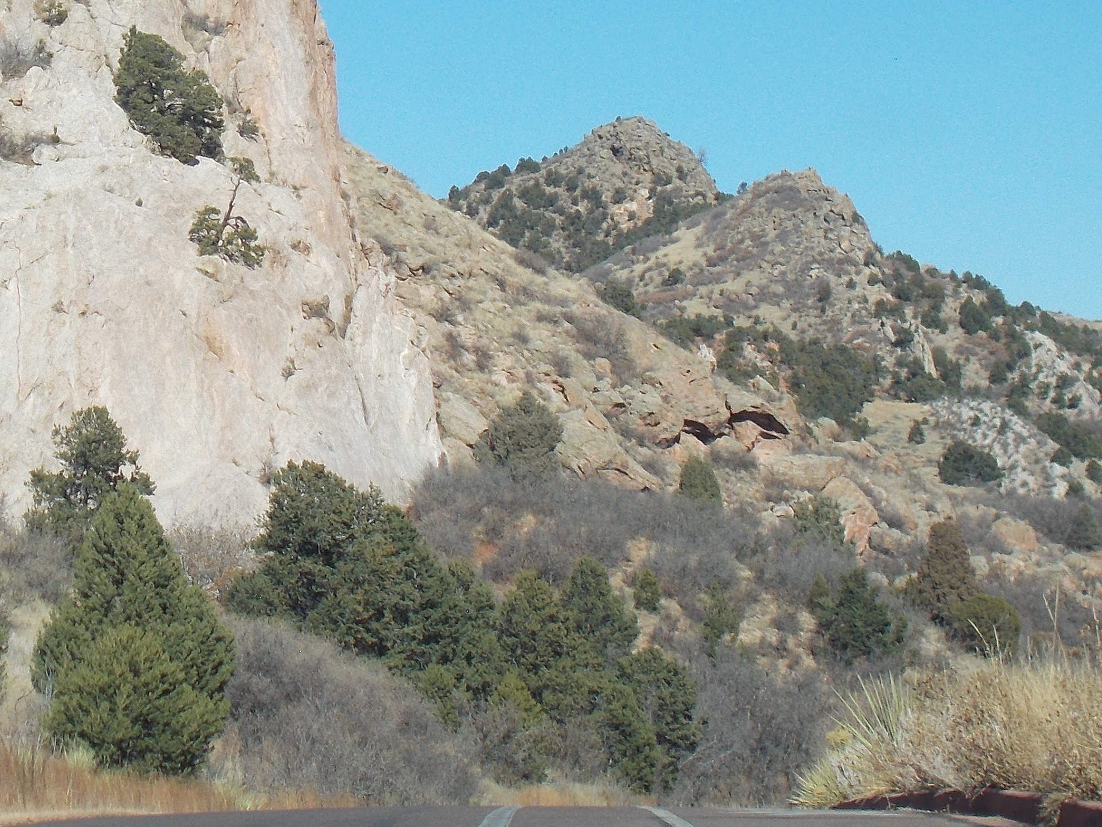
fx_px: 4902
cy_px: 59
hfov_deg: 12.7
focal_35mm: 154
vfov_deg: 9.6
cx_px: -10
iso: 80
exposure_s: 1/320
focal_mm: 11.8
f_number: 5.3
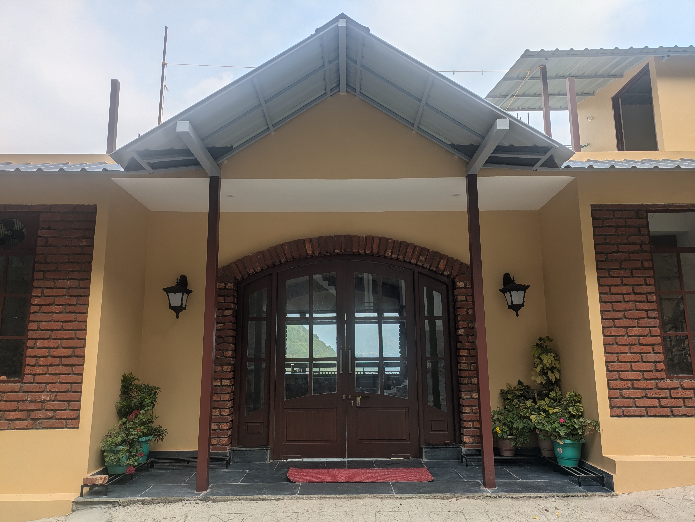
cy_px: 261
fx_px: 502
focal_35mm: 25
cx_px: 348
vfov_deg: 54.9
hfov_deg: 69.4
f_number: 1.89
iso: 44
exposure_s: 1/899
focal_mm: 5.43
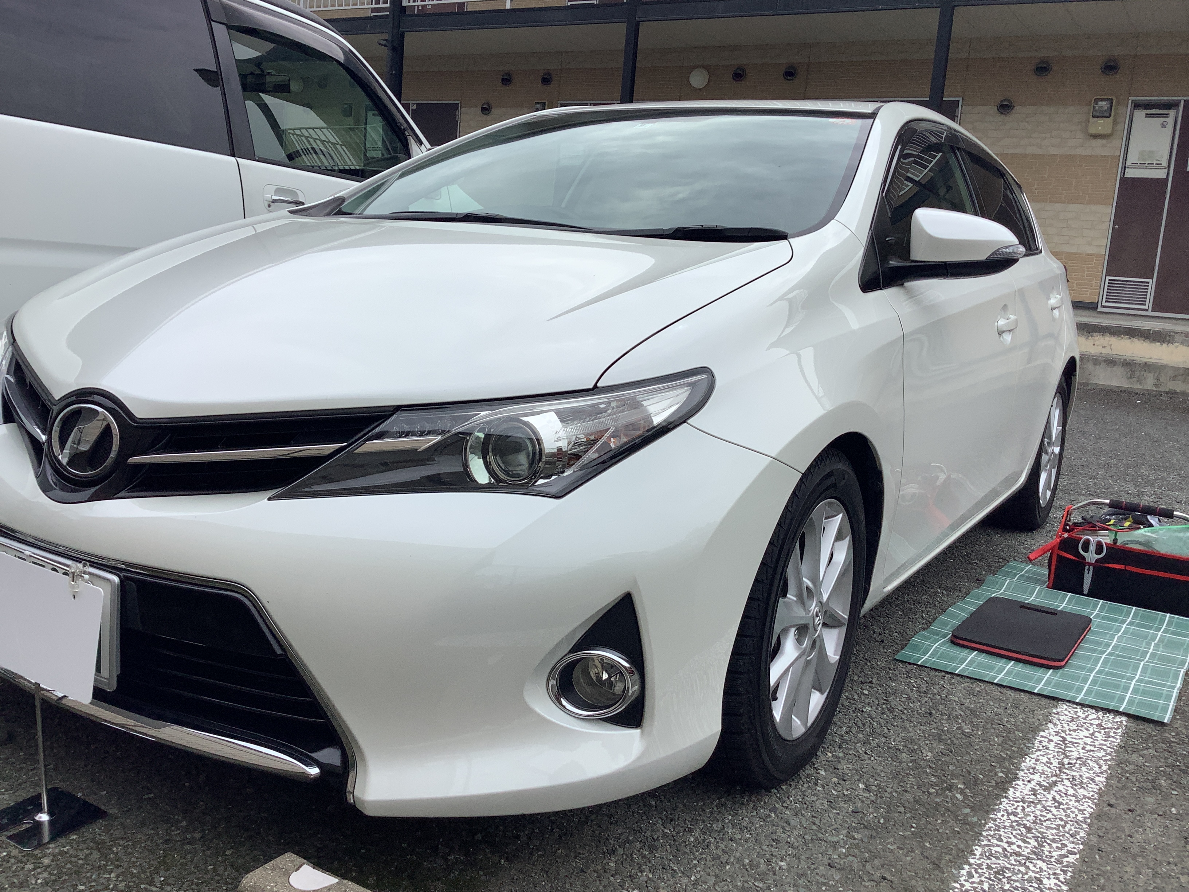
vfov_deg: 45.4
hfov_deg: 58.4
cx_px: 594
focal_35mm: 31
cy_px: 446
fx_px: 1065
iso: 25
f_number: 2.4
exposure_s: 1/1164
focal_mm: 3.3
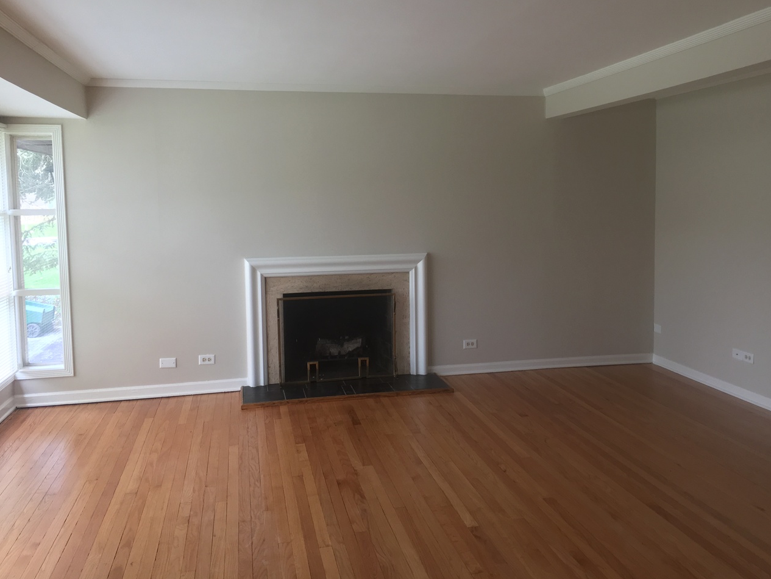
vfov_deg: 42.9
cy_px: 257
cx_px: 435
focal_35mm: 33
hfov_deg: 55.2
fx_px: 735
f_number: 2.2
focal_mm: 4.15
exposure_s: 1/60
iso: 32
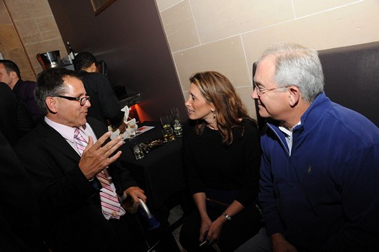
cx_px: 190
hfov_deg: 62.0
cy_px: 126
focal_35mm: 30
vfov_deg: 43.6
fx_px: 316
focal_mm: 30
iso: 3200
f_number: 6.3
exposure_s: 1/60
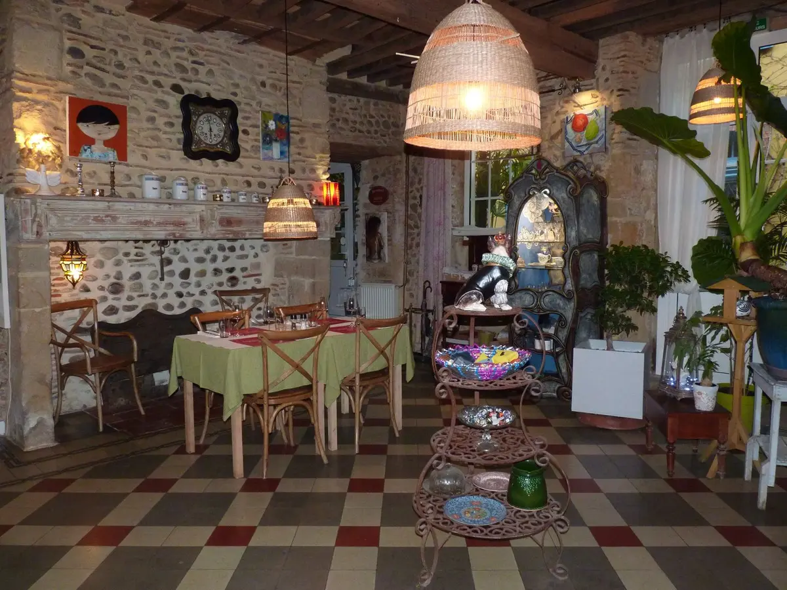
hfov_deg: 65.3
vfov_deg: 51.4
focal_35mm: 27
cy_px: 295
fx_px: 614
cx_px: 394
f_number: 3.6
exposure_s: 1/50
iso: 320
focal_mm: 4.8
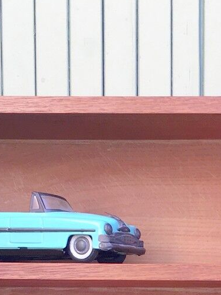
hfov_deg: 12.5
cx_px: 257
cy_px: 414
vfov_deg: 15.9
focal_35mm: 116
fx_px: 987
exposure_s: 1/100
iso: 32
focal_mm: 4.15
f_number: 2.2
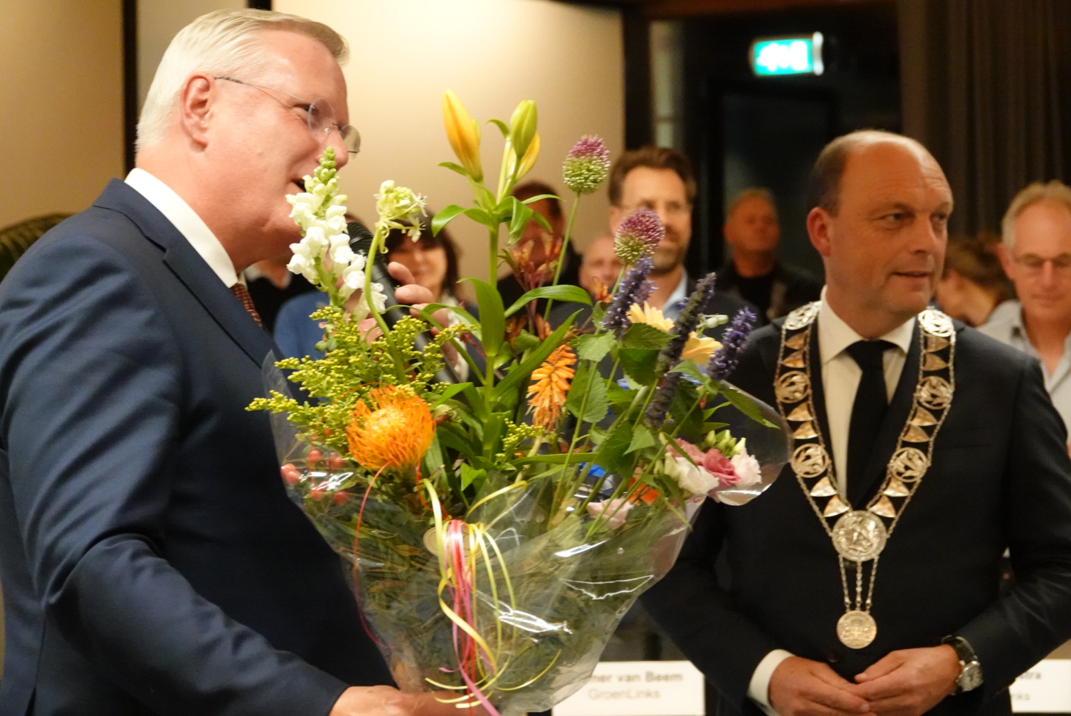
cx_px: 536
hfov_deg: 16.1
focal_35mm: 127
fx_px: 3781
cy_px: 358
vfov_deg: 10.8
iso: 4000
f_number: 4
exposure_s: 1/125
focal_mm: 46.41
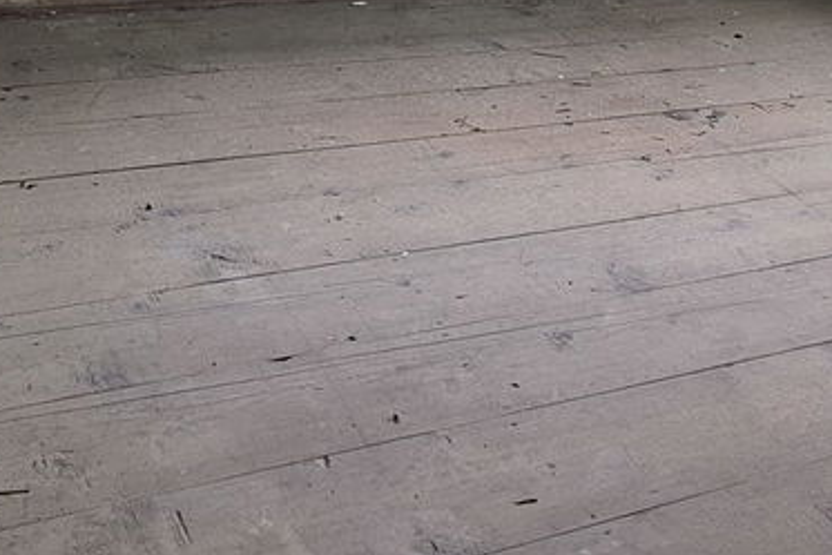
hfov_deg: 33.6
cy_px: -169
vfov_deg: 21.2
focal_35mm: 58
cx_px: 645
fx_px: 1341
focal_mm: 1.74
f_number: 2.2
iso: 50
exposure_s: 1/100
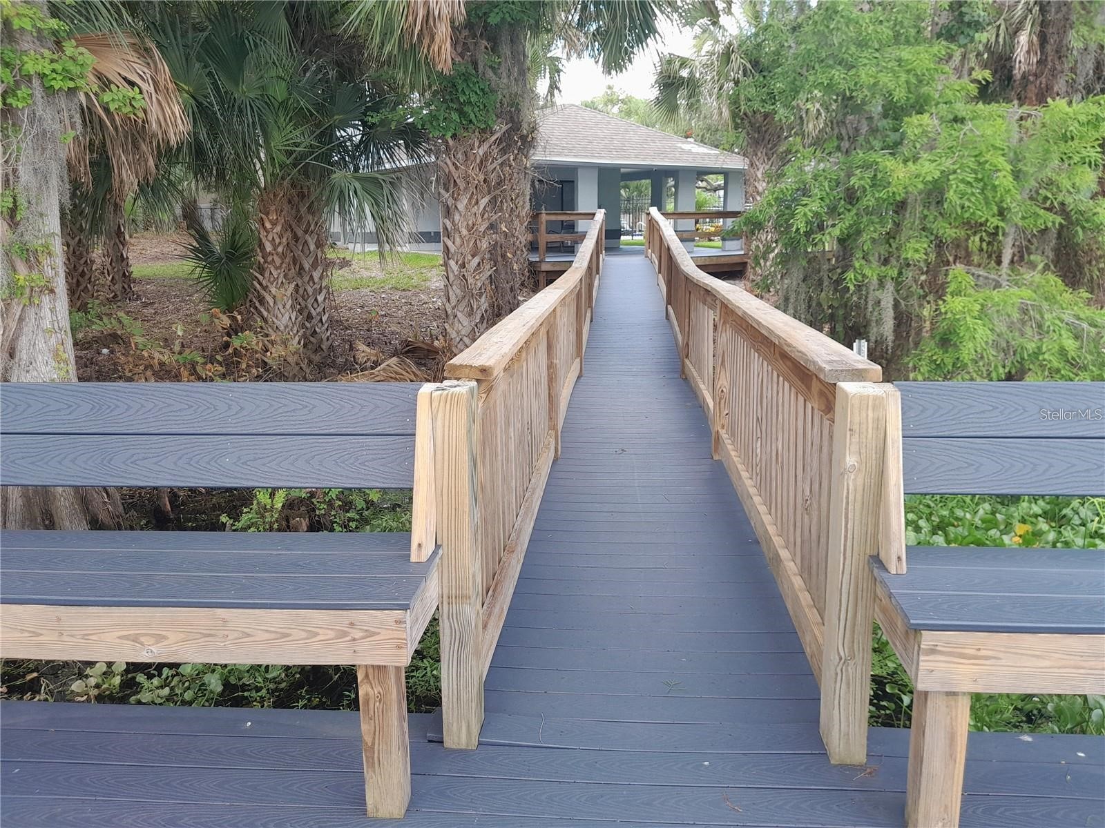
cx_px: 552
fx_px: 862
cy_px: 414
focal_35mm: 27
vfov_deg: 51.4
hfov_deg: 65.3
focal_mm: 4
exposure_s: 1/60
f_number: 1.8
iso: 40
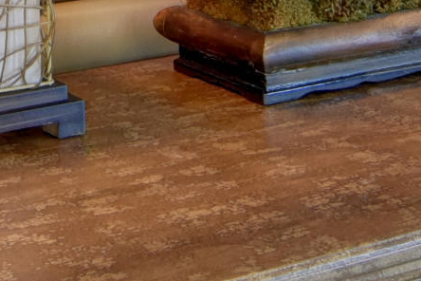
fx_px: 1302
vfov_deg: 10.7
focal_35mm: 111
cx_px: -23
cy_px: -366
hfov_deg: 17.8
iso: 400
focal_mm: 11
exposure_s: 1/10
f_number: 8
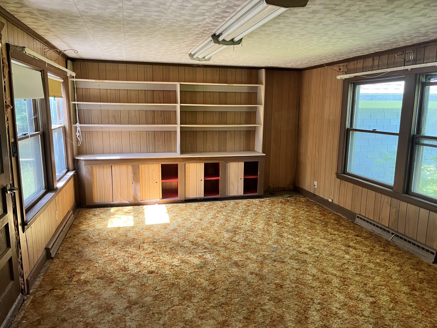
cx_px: 218
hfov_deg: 67.3
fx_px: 328
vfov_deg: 53.1
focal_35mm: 26
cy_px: 164
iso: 125
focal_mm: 5.1
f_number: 1.6
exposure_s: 1/93
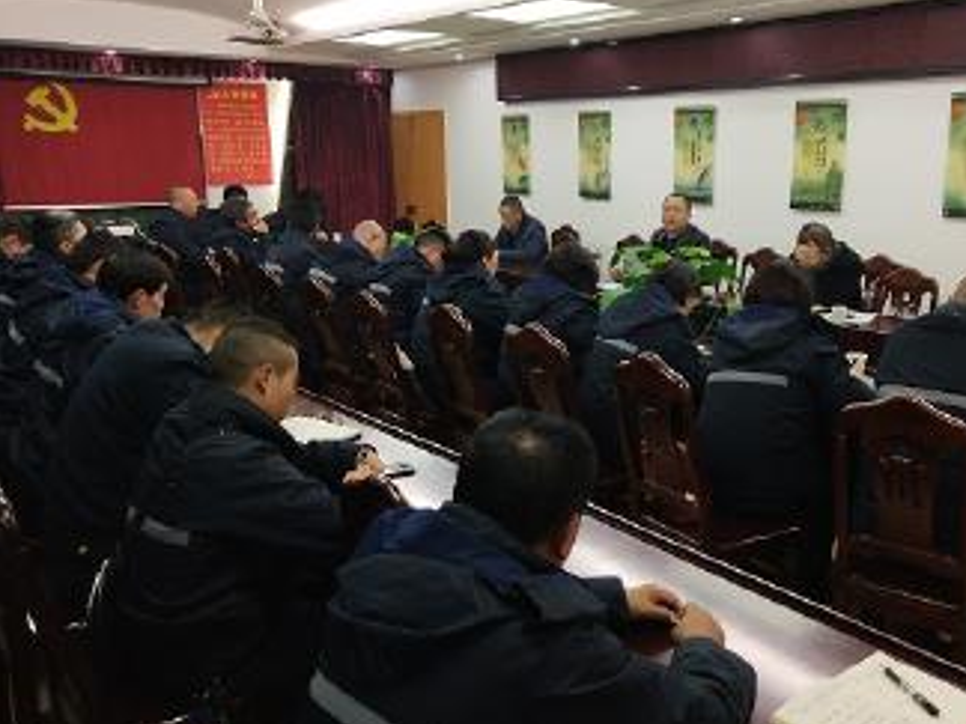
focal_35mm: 37
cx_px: 593
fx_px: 1033
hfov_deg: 49.7
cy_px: 381
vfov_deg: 38.7
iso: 393
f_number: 1.8
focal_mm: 3.95
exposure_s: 1/50
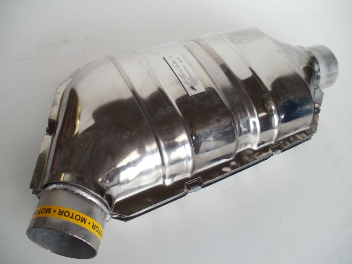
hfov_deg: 51.4
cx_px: 176
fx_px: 366
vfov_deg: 39.7
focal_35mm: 36
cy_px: 132
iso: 125
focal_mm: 6.3
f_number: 3.5
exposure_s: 1/30
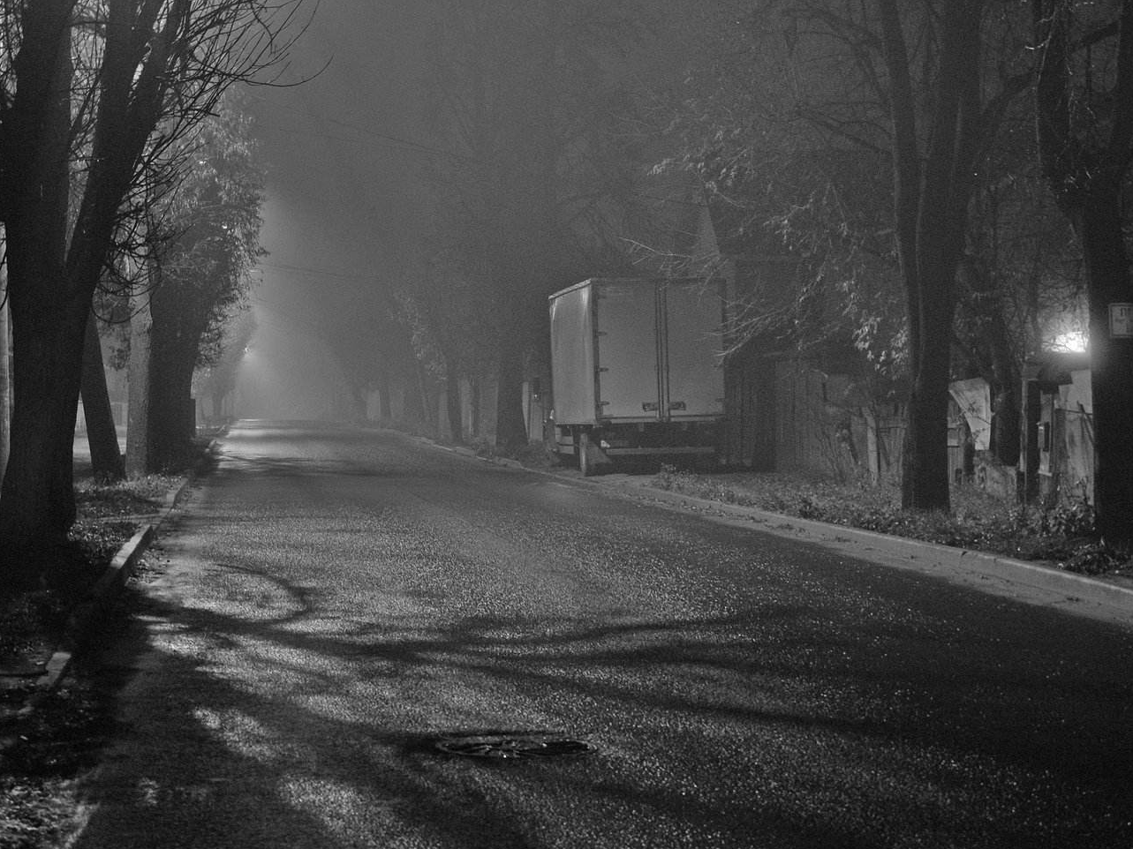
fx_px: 2324
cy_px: 165
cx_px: 478
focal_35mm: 71
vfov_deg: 20.5
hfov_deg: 27.4
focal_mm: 24.7
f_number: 4
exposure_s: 1/5
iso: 2000
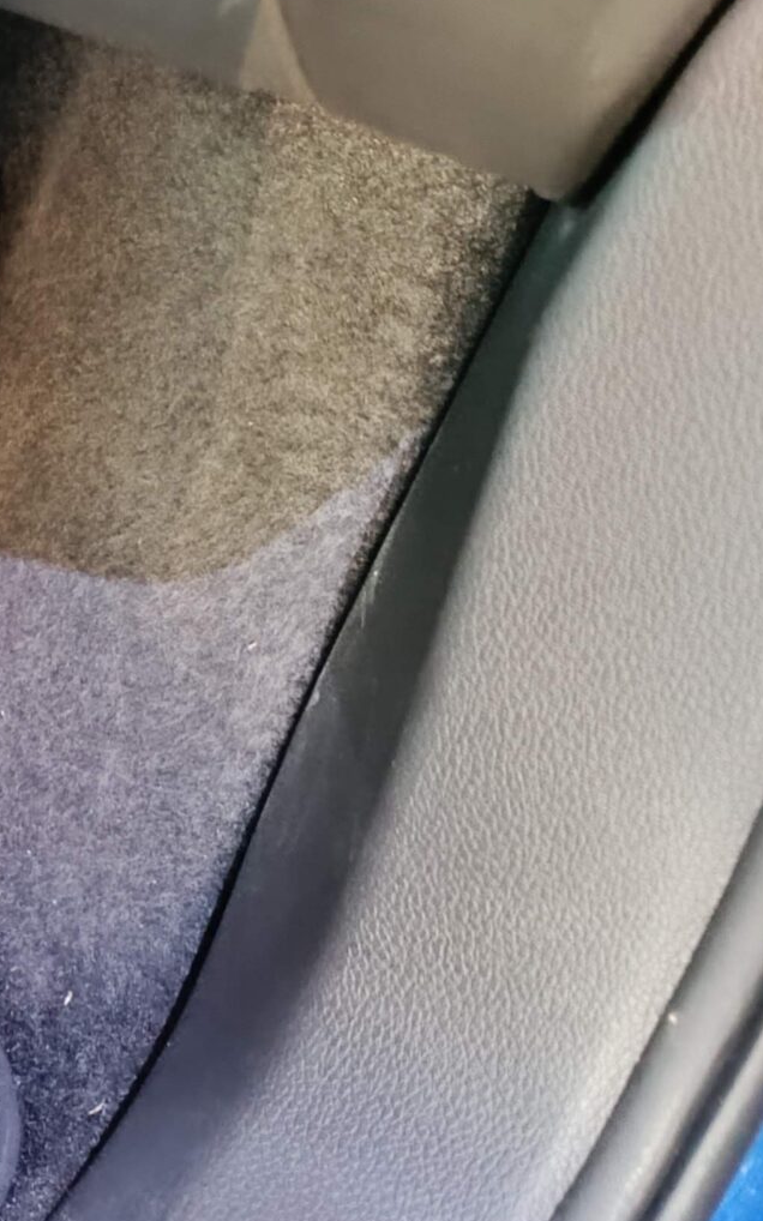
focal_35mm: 64
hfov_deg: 15.9
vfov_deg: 31.5
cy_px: 327
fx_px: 2130
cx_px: -757
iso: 2097
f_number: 1.88
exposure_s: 1/20
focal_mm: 5.59
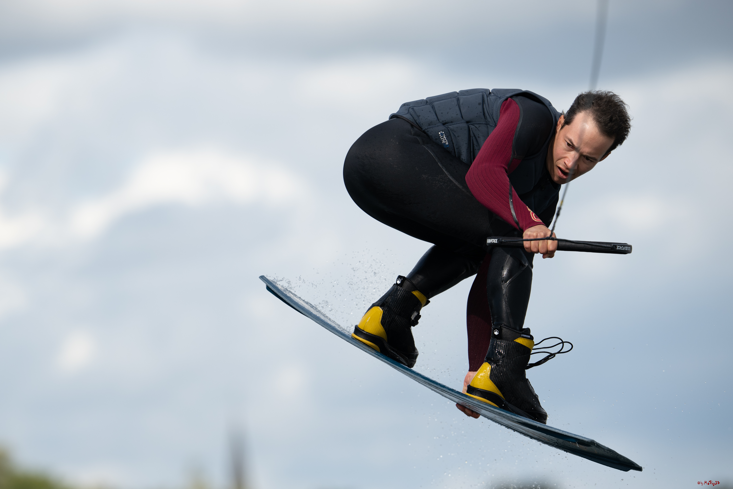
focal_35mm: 400
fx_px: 8144
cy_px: 244
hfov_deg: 5.2
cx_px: 366
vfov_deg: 3.4
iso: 320
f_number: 5.6
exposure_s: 1/2500
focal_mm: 400
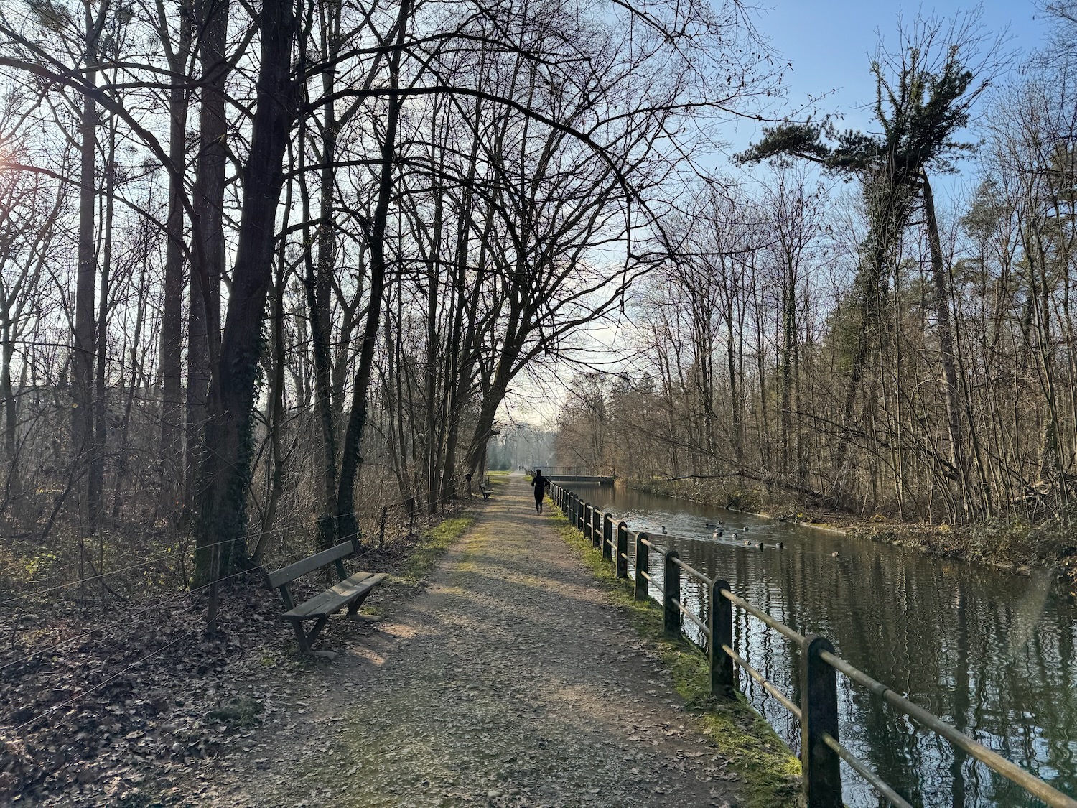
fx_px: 747
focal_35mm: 24
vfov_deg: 56.8
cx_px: 538
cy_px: 404
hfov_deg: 71.6
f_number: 1.78
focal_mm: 6.76
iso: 80
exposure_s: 1/1456
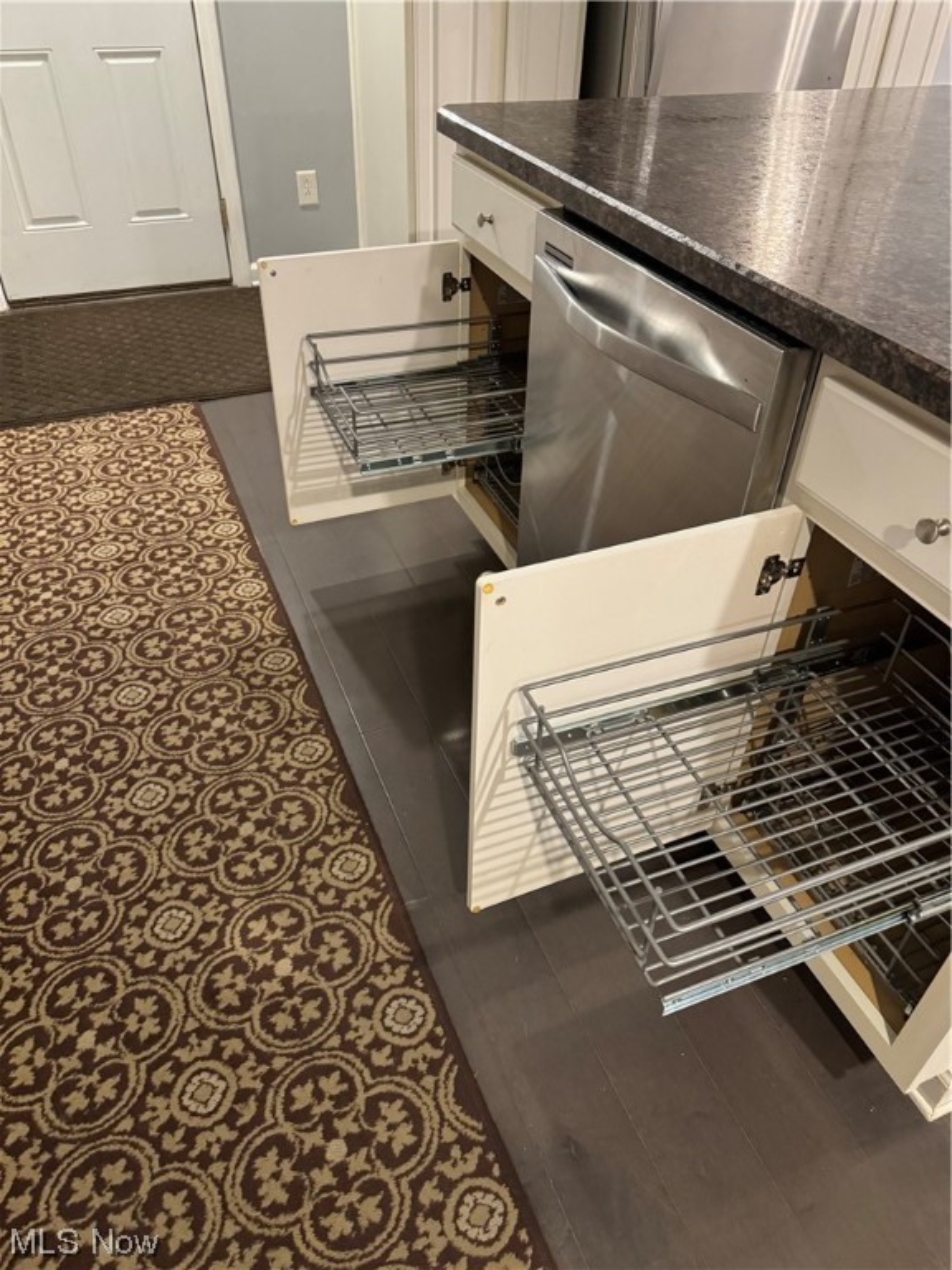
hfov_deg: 56.8
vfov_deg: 71.6
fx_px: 880
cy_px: 635
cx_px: 476
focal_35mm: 24
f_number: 1.78
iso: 800
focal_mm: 6.86
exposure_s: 1/40
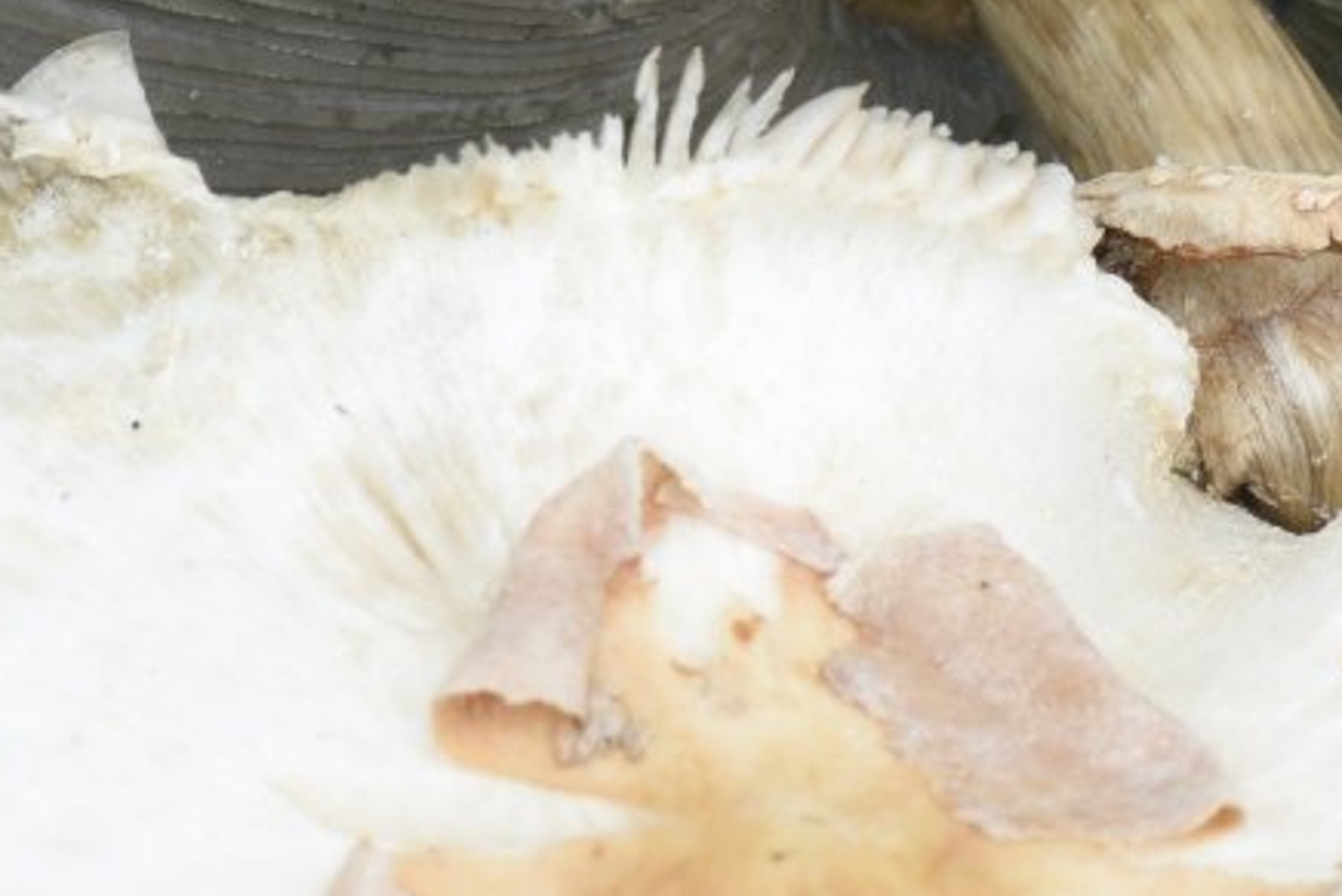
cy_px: -336
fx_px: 12305
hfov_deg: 6.2
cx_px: 1006
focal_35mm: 330
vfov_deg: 4.2
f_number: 18
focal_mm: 90
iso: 200
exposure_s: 1/50
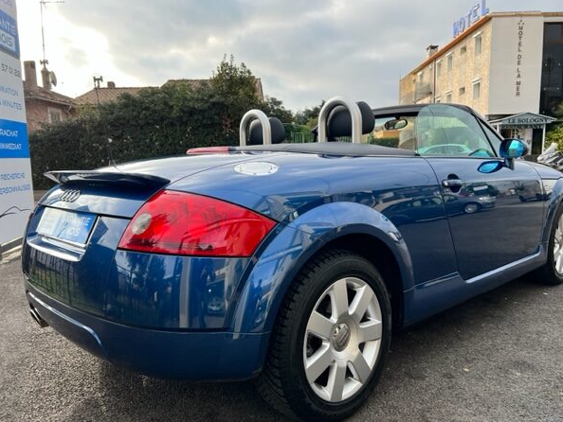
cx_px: 292
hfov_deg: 63.4
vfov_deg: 49.8
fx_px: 456
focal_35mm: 28
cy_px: 219
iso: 50
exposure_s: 1/917
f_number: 1.5
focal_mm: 5.7
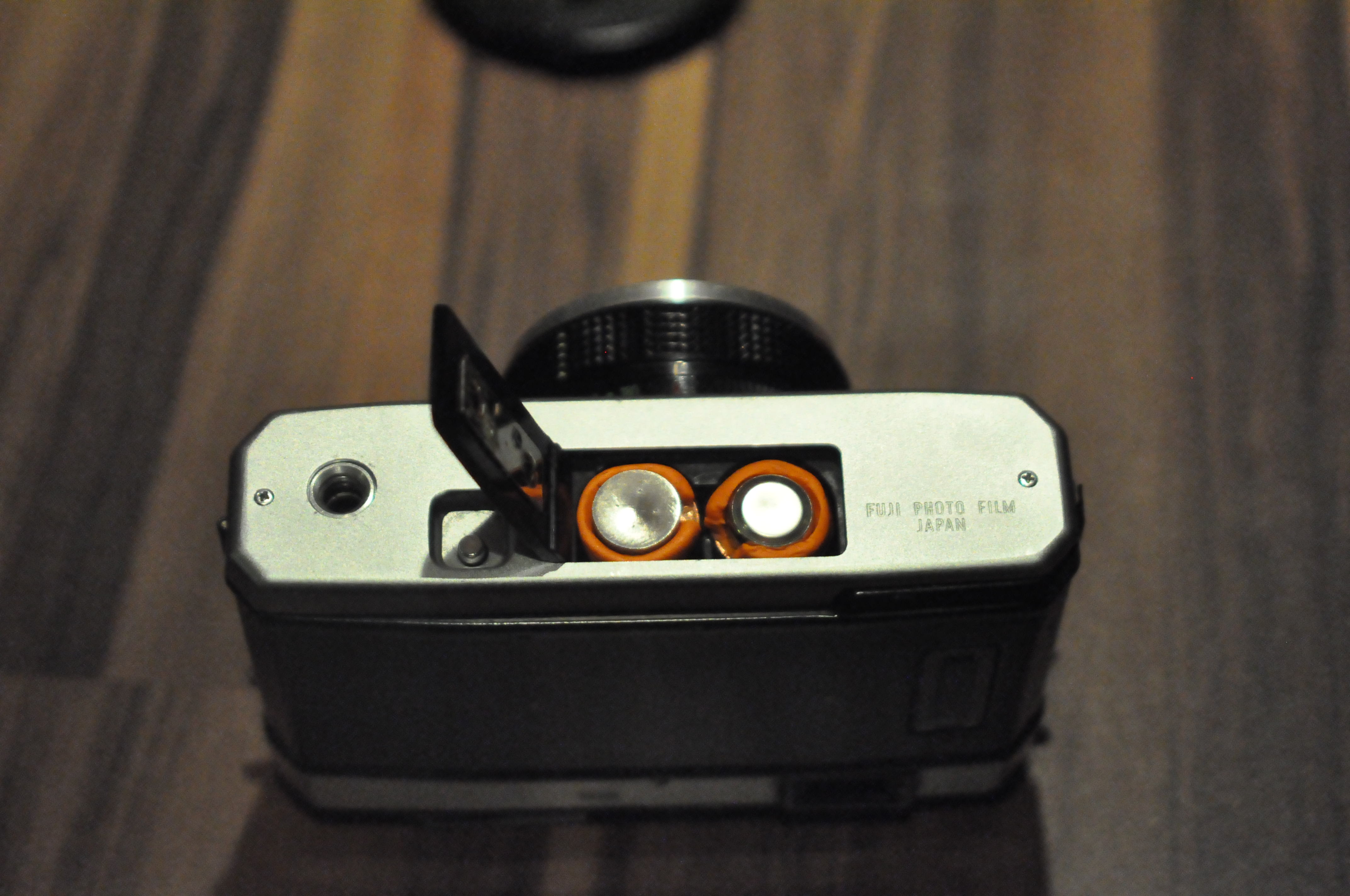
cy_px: 448
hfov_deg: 22.6
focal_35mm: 90
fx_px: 3371
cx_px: 675
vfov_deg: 15.2
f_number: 4.8
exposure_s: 1/400
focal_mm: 60
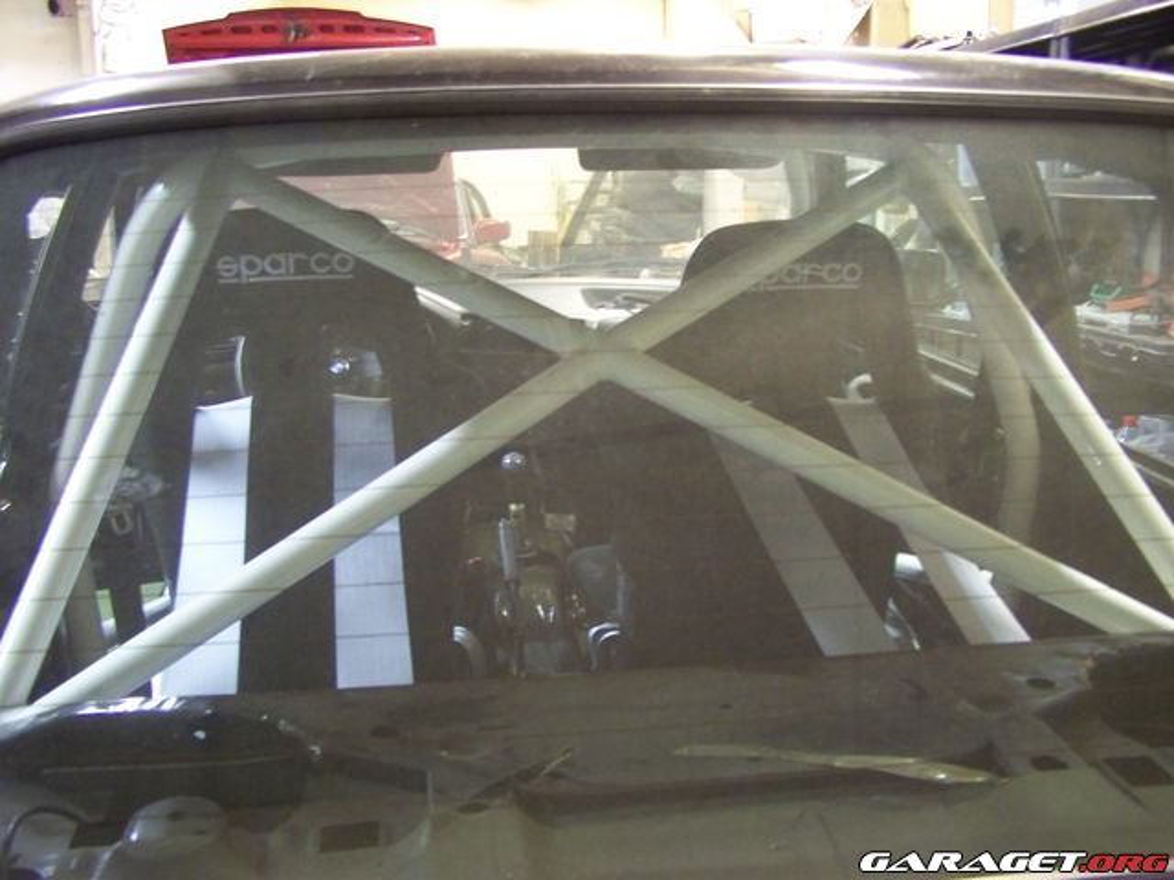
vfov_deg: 37.7
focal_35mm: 38
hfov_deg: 49.0
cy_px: 440
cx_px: 587
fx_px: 1289
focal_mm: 6.3
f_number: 2.8
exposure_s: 1/5
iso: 400
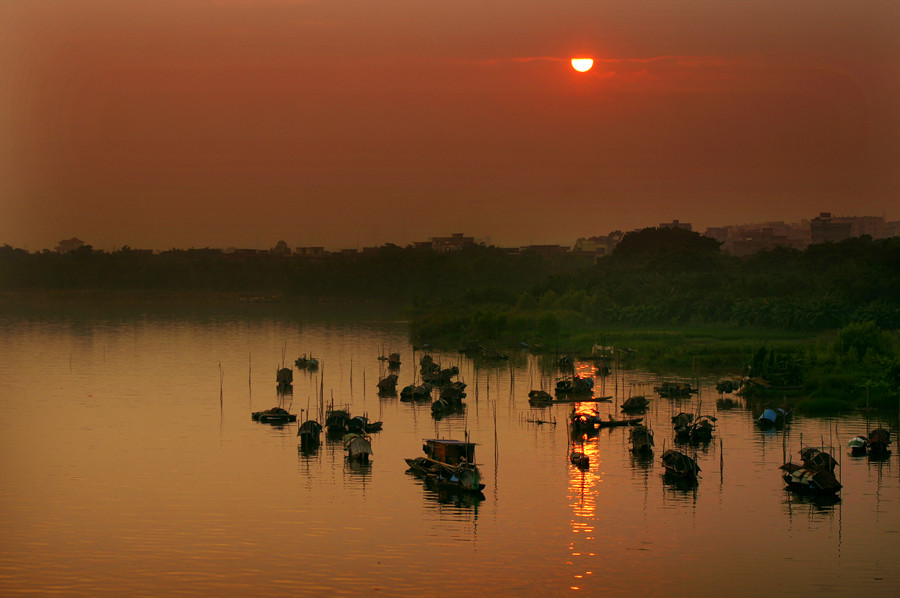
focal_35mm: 82
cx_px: 450
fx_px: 2060
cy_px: 299
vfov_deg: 16.5
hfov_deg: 24.6
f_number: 6.3
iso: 100
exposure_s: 1/125
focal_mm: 55
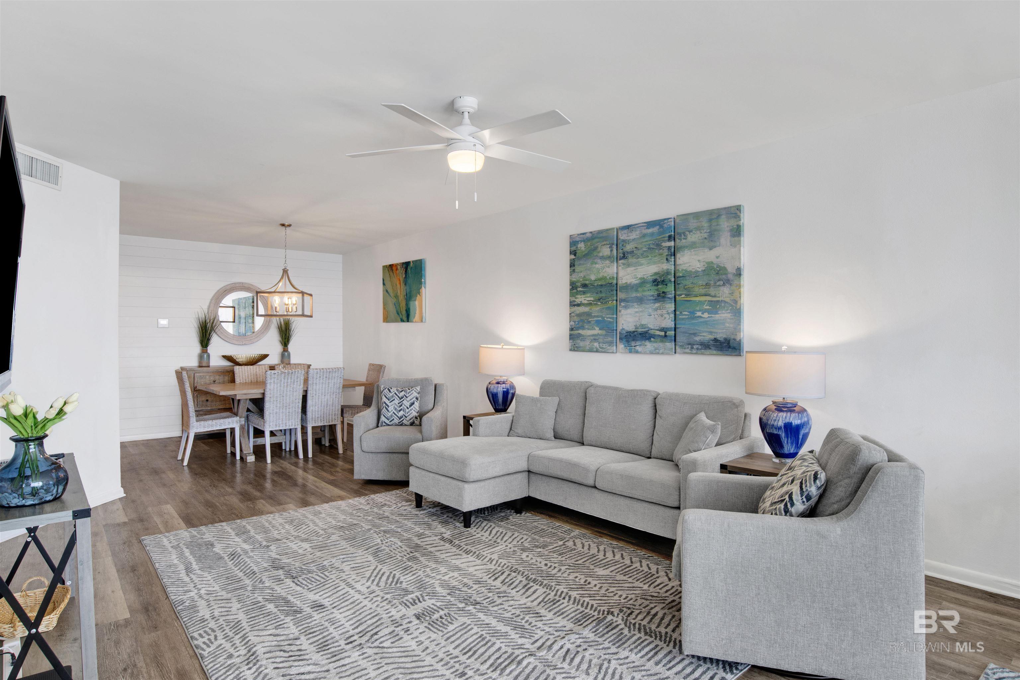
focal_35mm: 18
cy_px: 340
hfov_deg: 90.0
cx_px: 510
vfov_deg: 67.4
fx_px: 510
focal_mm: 18
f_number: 11
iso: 200
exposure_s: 1/8
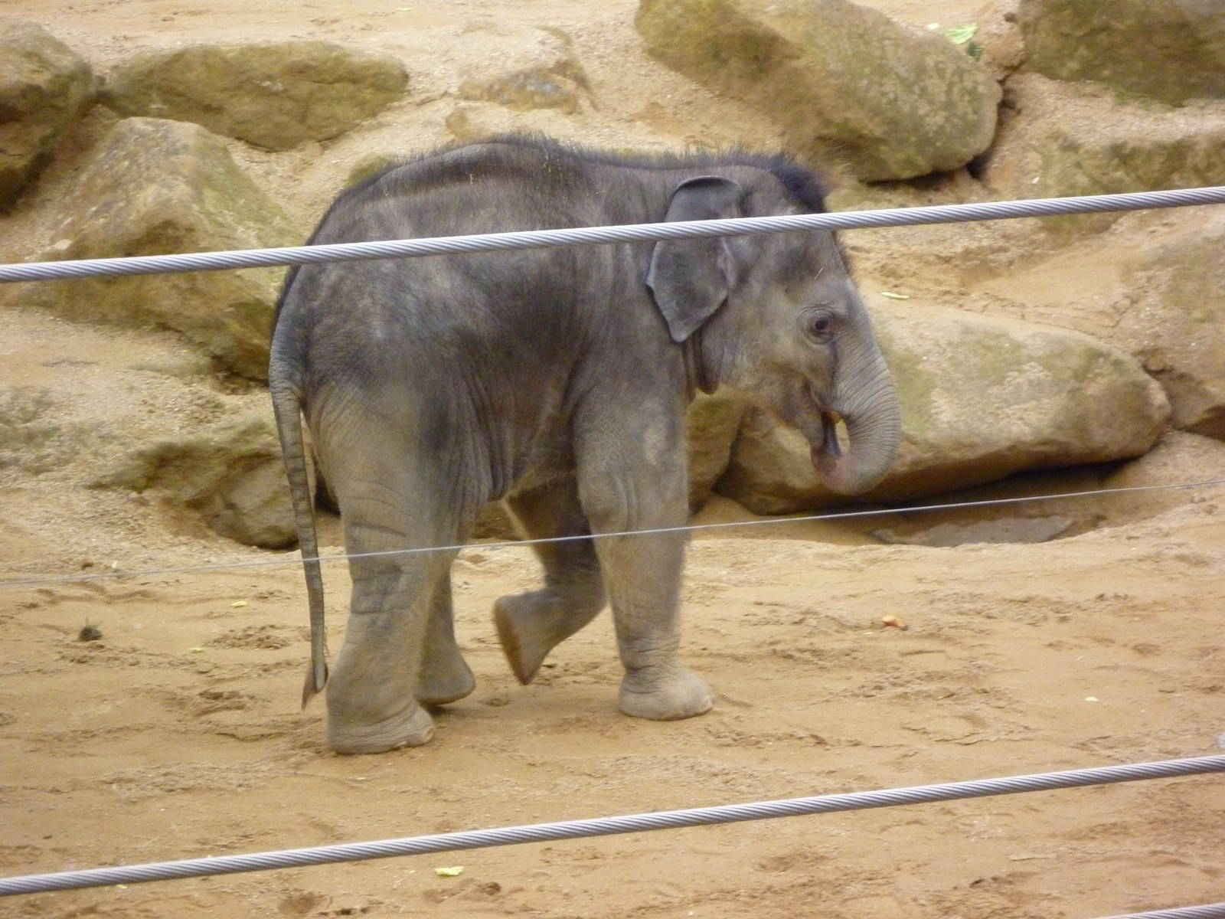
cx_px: 612
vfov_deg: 10.2
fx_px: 5131
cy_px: 460
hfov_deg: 13.6
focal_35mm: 145
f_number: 5.9
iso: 800
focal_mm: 26
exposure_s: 1/80
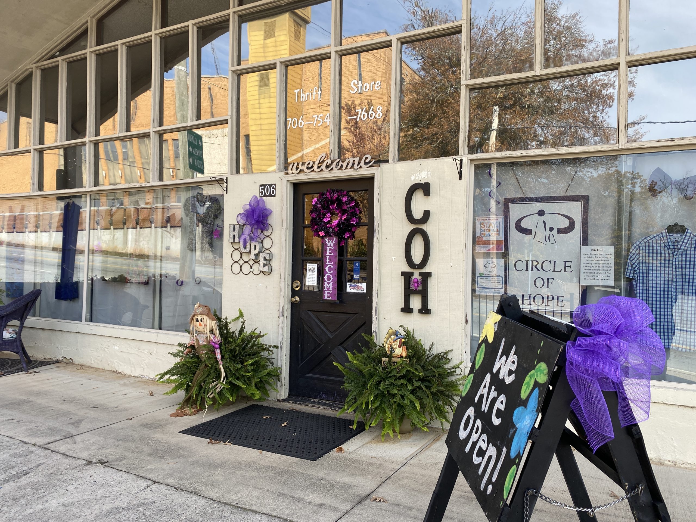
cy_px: 261
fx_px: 523
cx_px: 348
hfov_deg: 67.3
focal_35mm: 26
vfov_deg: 53.1
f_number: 1.8
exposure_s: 1/782
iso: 32
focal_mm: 4.25
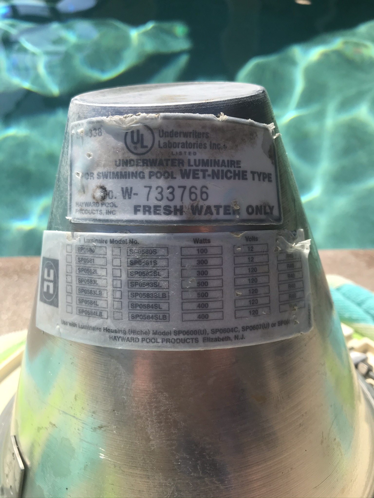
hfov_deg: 49.7
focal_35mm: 28
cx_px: 187
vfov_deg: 63.4
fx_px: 403
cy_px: 249
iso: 20
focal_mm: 3.99
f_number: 1.8
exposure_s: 1/1114
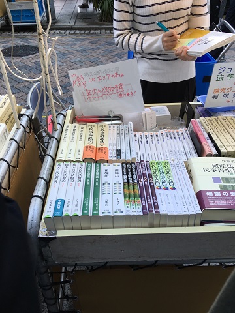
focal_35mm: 29
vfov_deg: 61.7
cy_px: 156
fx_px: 262
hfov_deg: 48.2
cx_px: 118
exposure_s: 1/120
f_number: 2.2
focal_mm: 4.15
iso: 25
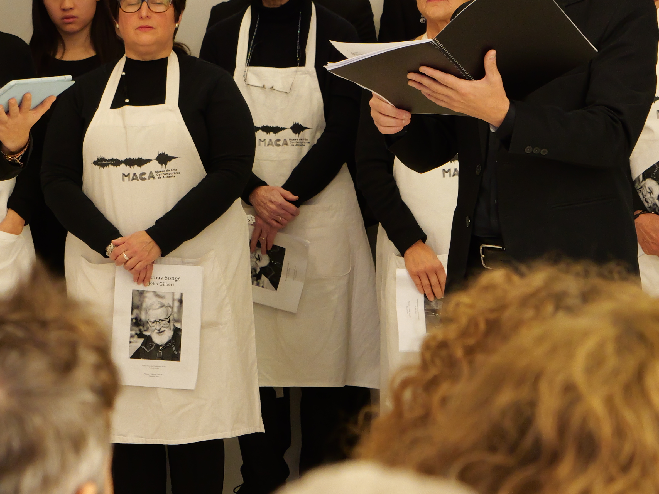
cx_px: 192
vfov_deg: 8.9
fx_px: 3160
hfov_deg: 11.9
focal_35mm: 166
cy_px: 148
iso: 1000
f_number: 3.9
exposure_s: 1/80
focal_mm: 34
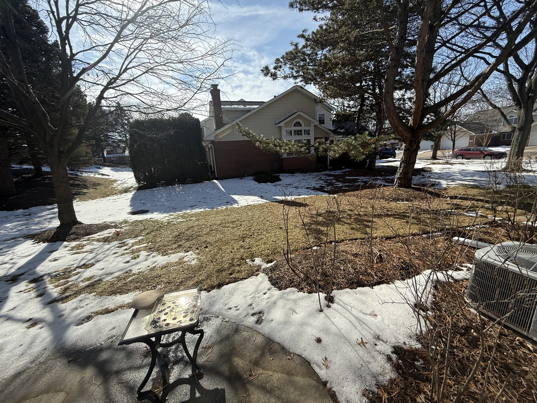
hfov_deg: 102.1
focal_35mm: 14
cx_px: 268
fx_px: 217
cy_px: 202
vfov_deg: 85.7
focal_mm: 2.22
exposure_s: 1/1901
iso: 64
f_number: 2.2
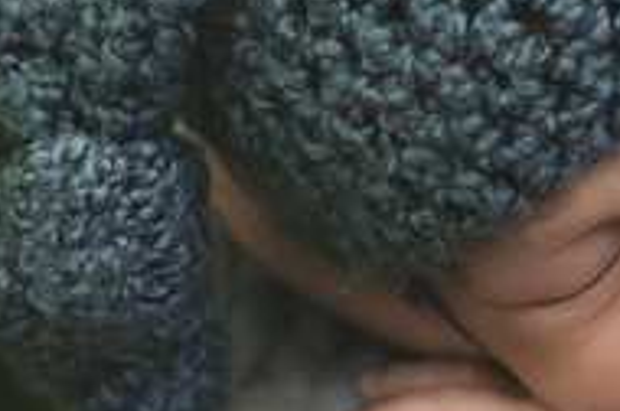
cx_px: 623
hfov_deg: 9.3
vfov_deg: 6.2
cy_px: 499
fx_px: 3800
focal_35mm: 221
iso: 320
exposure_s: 1/125
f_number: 1.8
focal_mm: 35
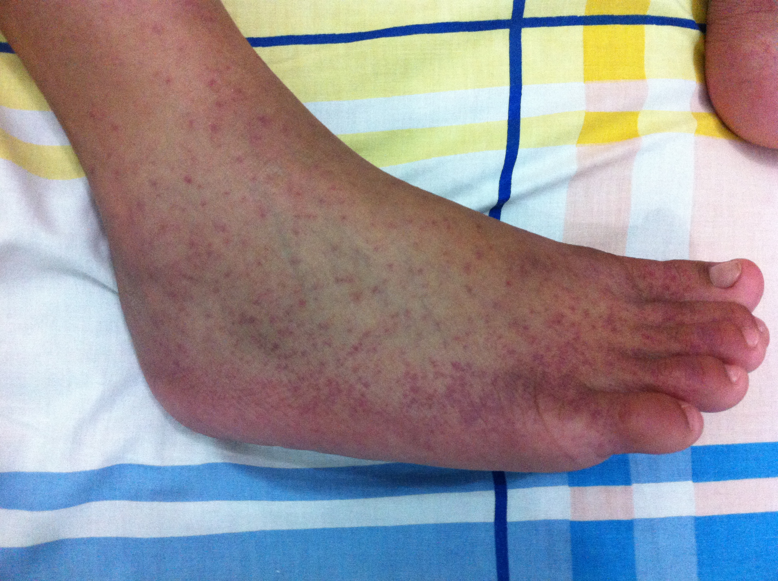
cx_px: 389
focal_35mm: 35
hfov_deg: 52.7
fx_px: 785
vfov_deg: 40.6
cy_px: 290
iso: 400
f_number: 2.8
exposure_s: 1/15
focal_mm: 3.85
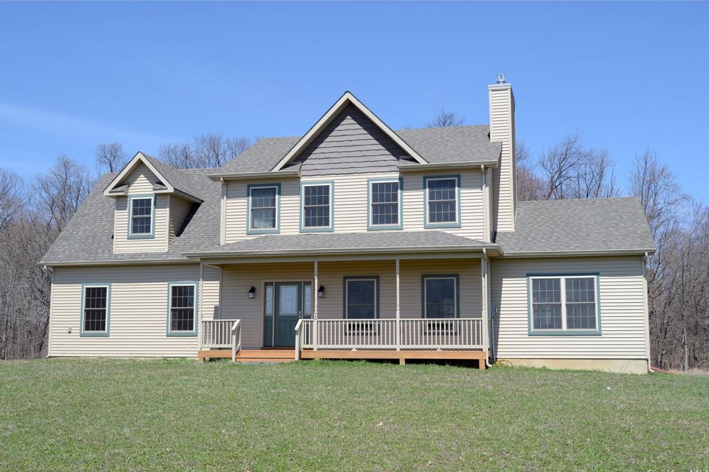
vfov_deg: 33.4
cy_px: 241
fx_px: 788
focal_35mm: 40
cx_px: 356
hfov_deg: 48.5
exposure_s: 1/320
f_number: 9
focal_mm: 26
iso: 100
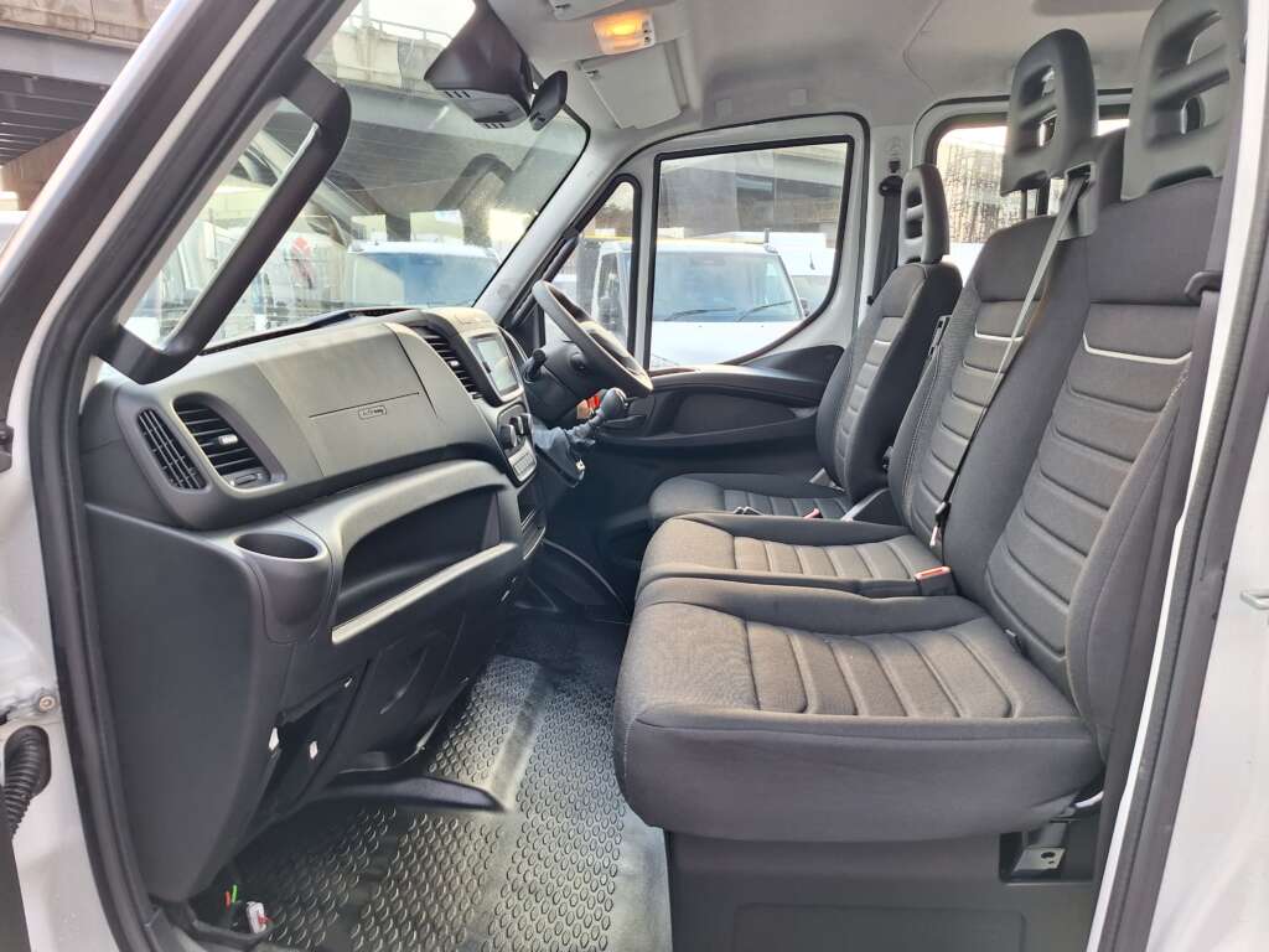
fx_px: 843
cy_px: 476
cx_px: 634
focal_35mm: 23
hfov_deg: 73.9
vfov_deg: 58.9
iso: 50
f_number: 1.8
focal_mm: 5.54
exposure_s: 1/100
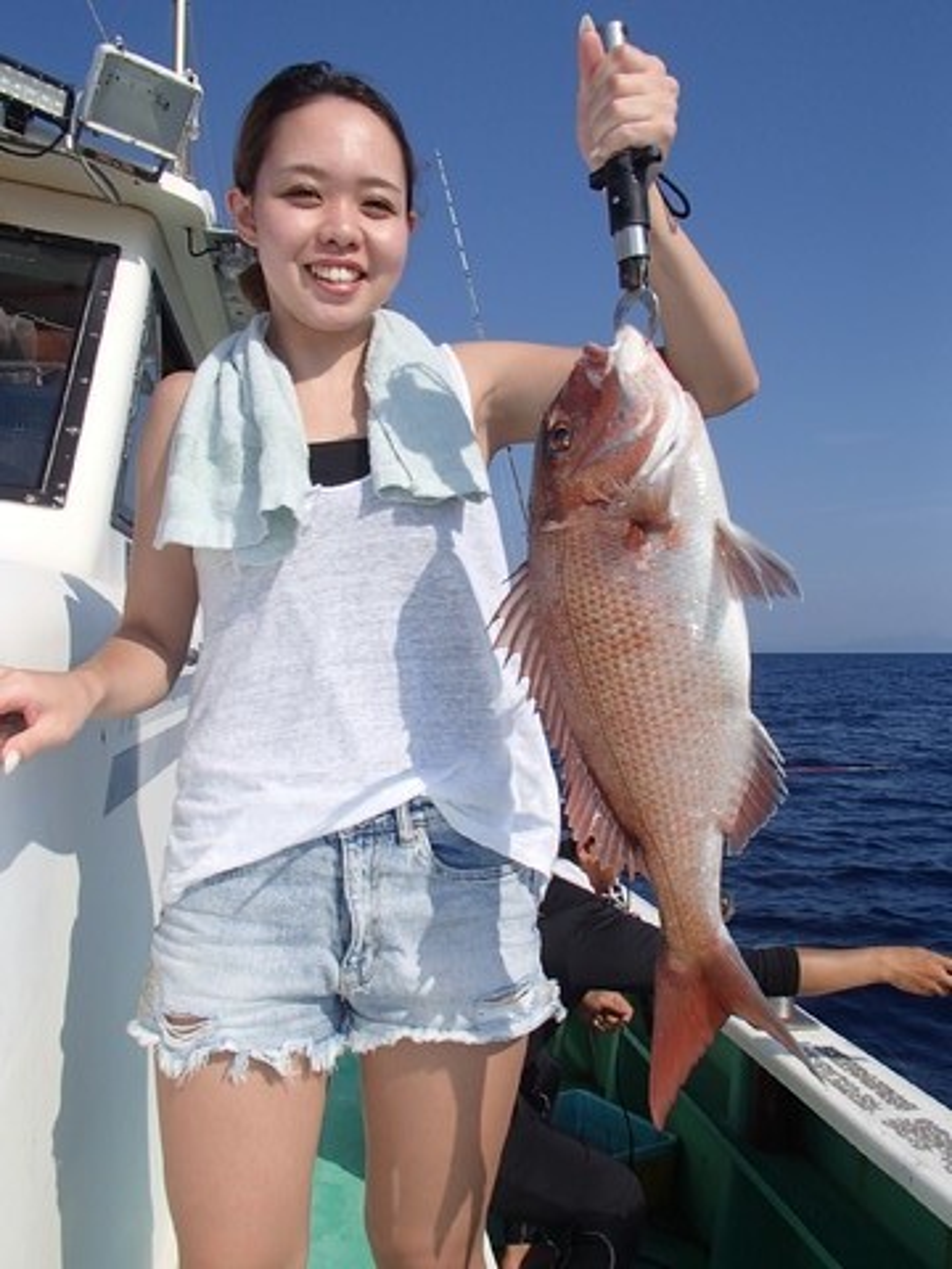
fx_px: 1027
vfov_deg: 63.4
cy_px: 634
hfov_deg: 49.7
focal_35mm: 28
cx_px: 476
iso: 100
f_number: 11
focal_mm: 5
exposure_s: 1/200
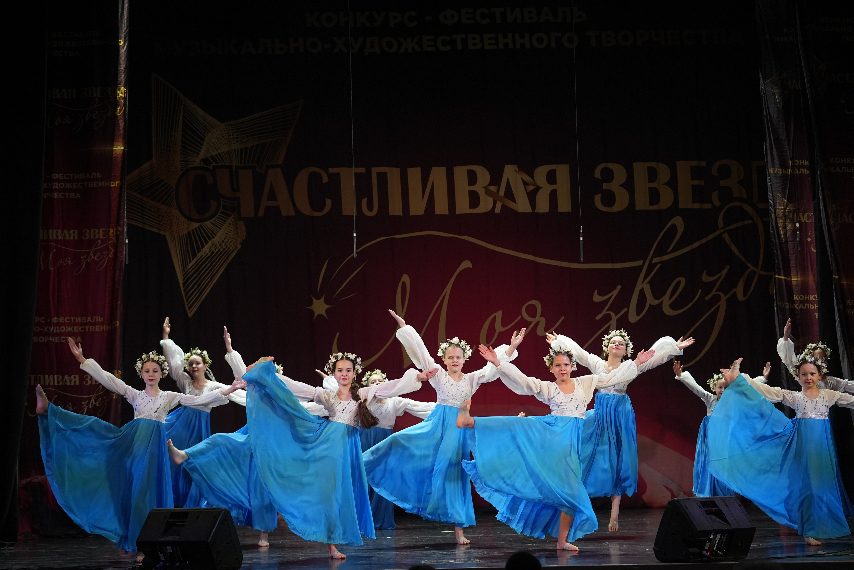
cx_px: 427
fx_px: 1827
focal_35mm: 77
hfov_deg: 26.3
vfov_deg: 17.7
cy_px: 285
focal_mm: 77
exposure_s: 1/400
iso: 1600
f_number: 2.8
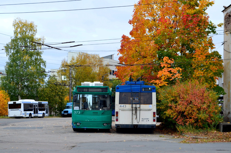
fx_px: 528
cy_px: 76
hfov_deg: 24.7
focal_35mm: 82
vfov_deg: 16.5
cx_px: 116
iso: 400
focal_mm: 55
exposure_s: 1/40
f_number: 9
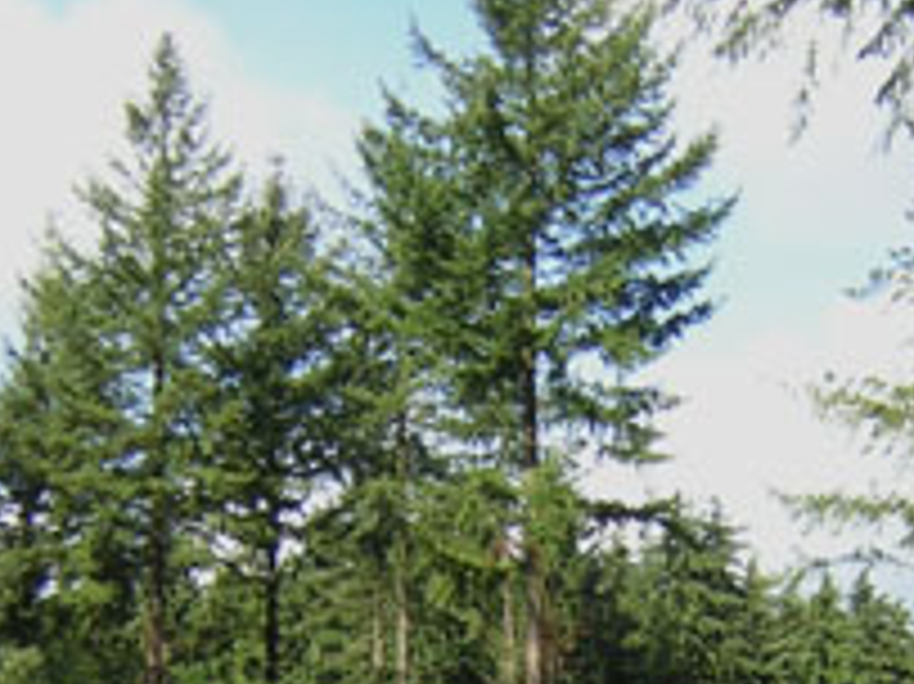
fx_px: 2111
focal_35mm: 80
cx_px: 572
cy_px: 716
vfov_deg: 17.9
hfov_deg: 24.4
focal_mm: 4.7
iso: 100
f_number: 2.6
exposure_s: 1/363
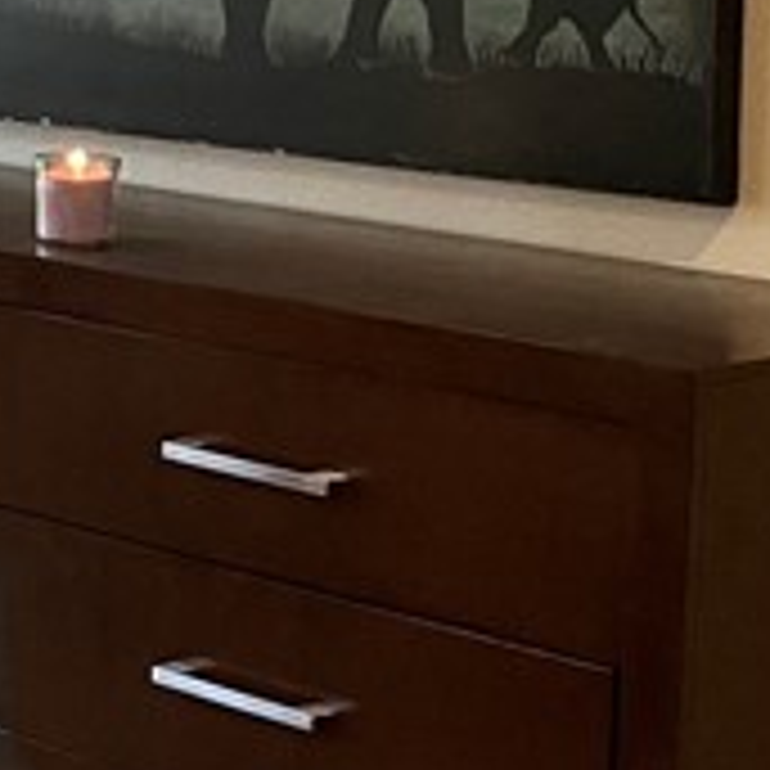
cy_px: 216
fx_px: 3473
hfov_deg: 11.4
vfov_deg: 12.6
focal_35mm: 138
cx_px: -756
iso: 125
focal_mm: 4.2
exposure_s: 1/70
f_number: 1.6
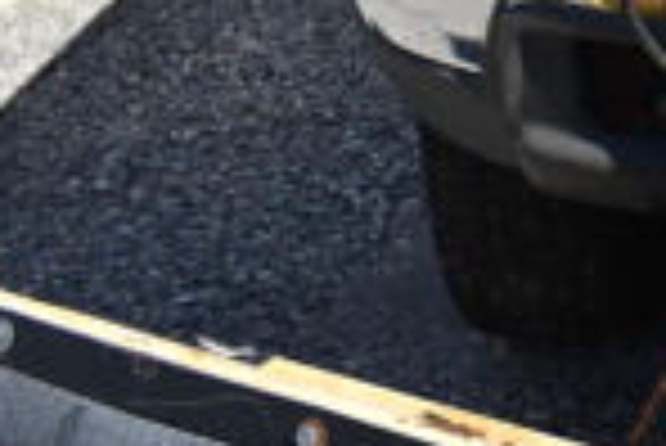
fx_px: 2296
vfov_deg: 10.4
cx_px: 1138
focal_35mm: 124
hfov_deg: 14.7
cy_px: -392
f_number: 9
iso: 200
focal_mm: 20
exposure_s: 1/640
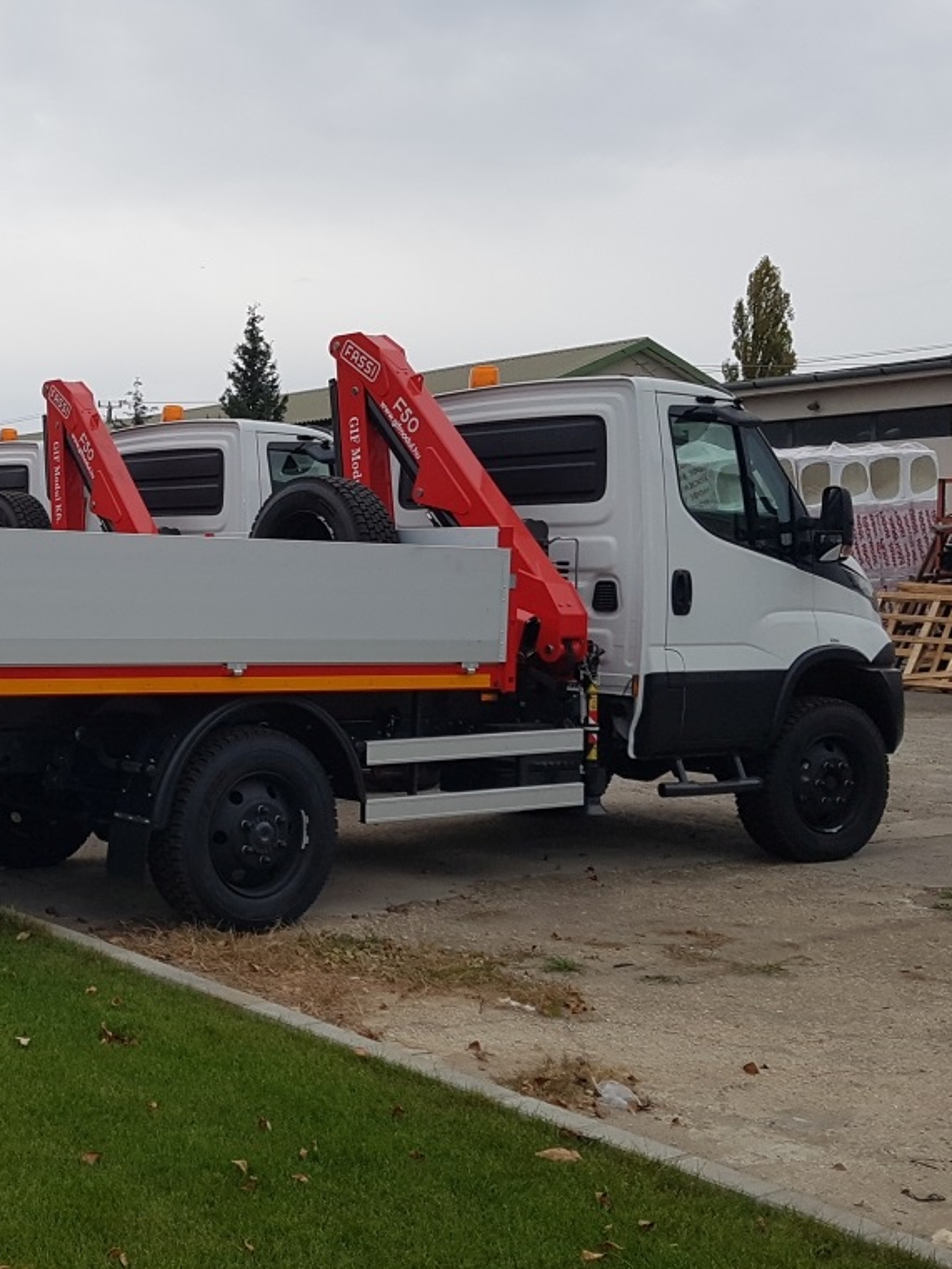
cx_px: 135
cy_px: 630
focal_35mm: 35
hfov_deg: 38.5
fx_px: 1283
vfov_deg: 52.6
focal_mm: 4.2
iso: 50
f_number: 1.7
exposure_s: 1/620
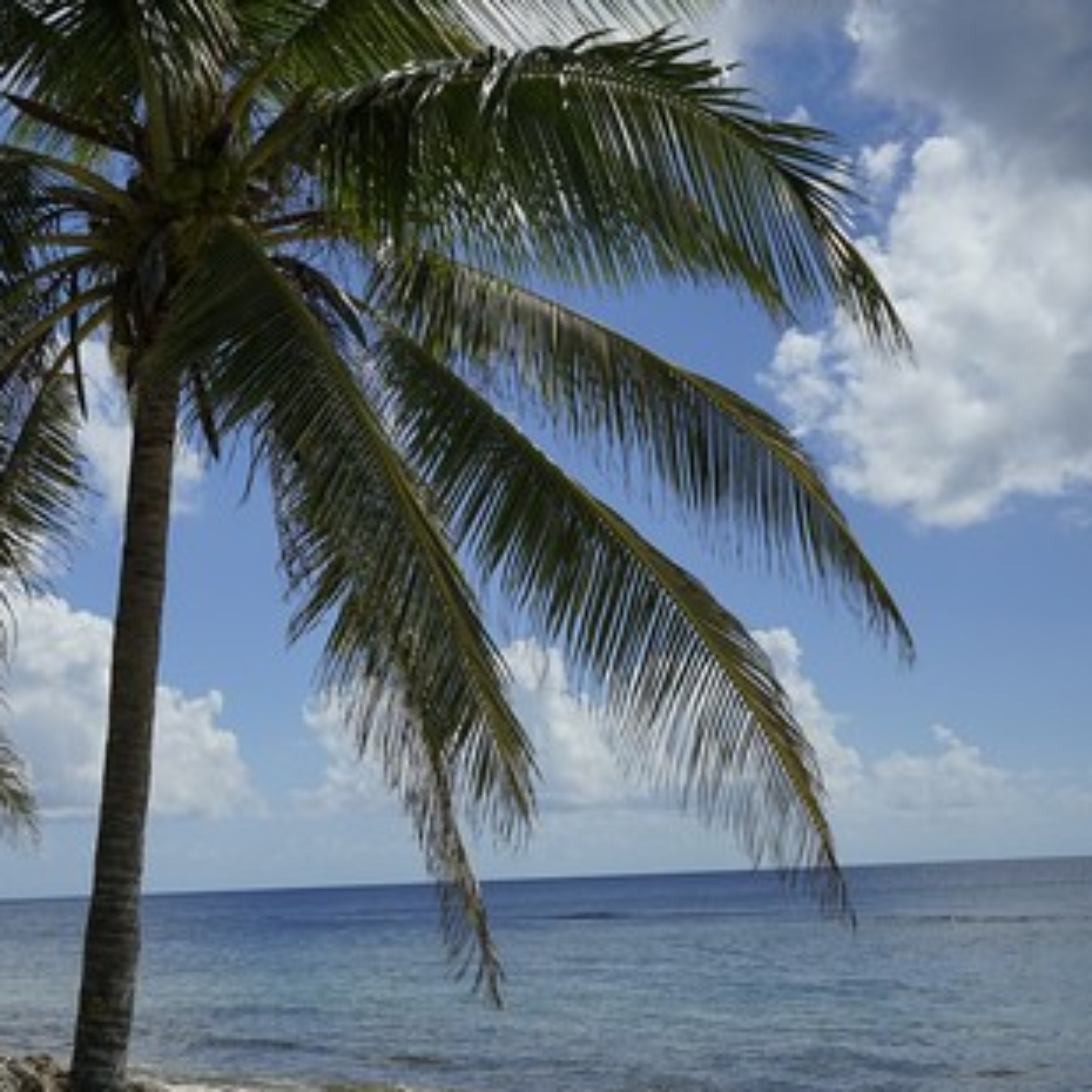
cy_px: 578
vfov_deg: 36.8
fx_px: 1642
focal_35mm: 46
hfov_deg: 35.0
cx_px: 144
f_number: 5.6
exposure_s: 1/1600
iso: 100
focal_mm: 28
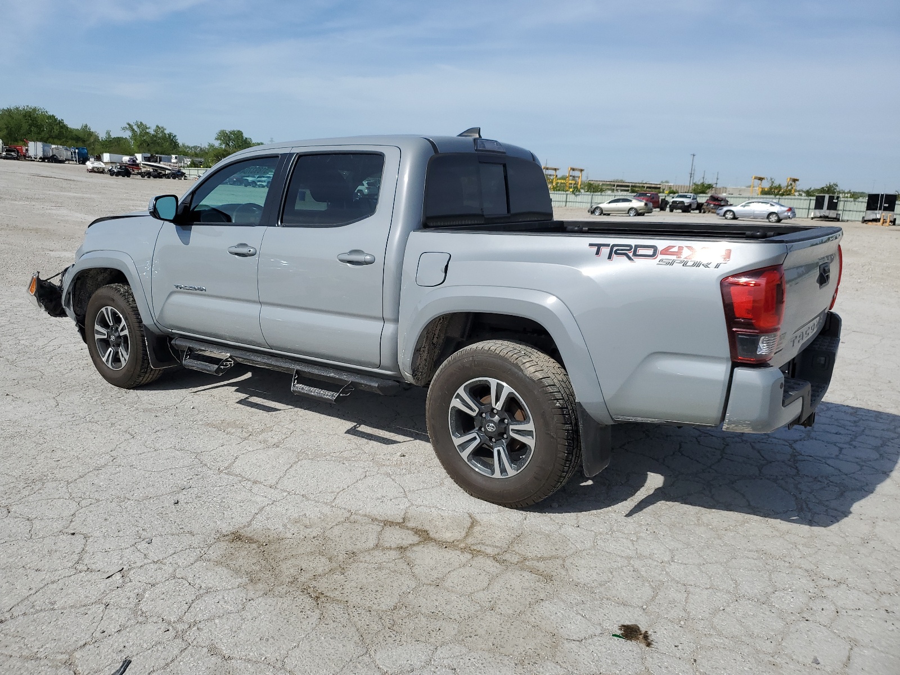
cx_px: 450
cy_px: 338
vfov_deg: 53.1
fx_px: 676
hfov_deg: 67.3
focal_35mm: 26
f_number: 1.5
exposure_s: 1/5000
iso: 50
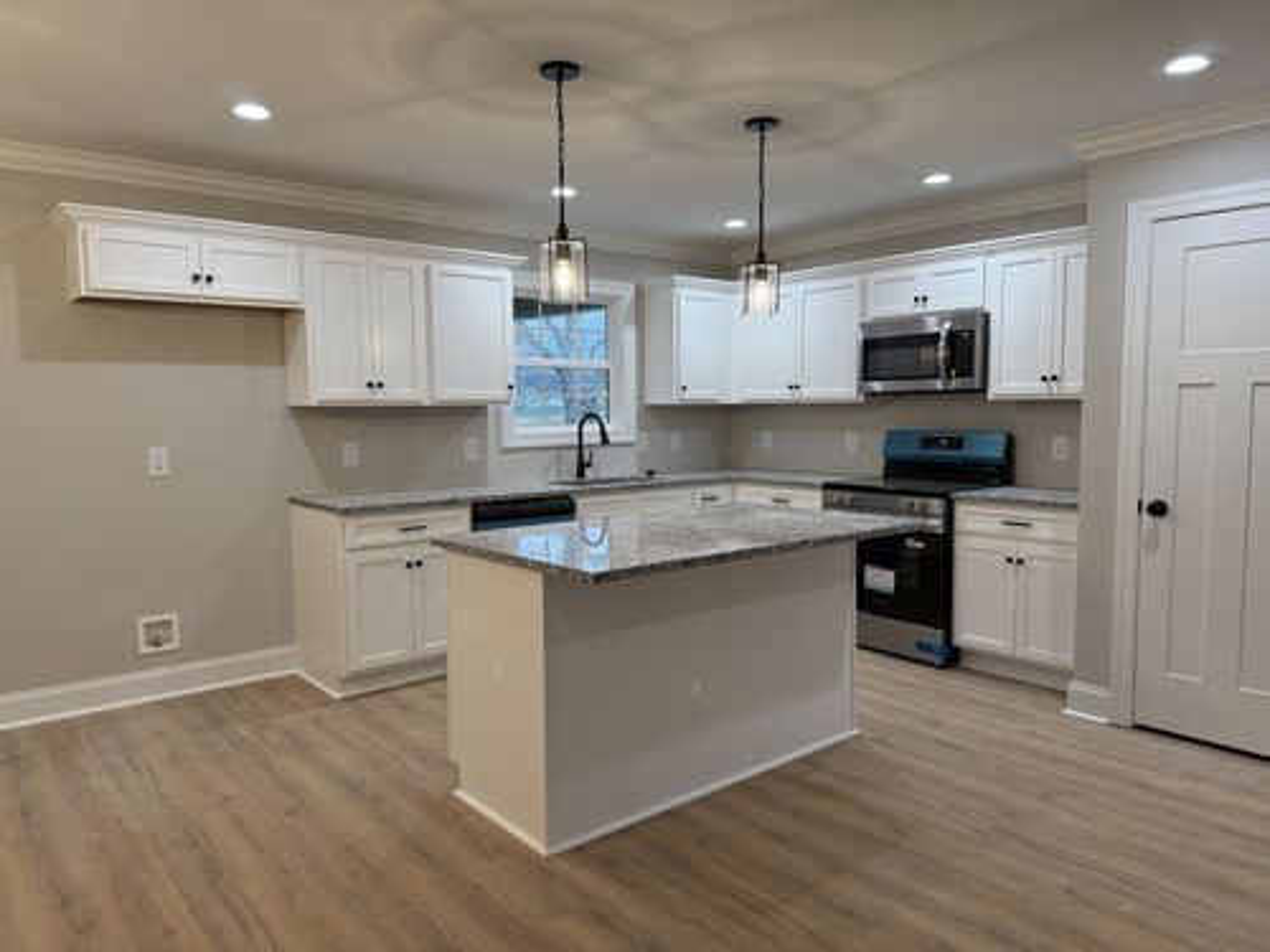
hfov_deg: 71.6
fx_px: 881
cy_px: 476
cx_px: 635
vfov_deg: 56.8
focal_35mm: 24
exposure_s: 1/169
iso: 160
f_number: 1.78
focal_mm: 6.76
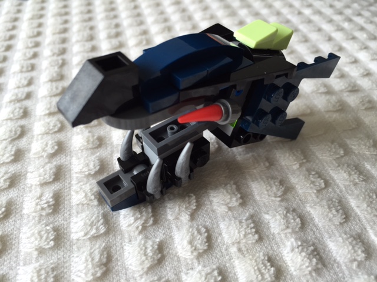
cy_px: 141
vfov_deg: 48.2
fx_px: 316
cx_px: 188
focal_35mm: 29
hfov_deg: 61.7
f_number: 2.2
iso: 40
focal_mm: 4.15
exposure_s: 1/120
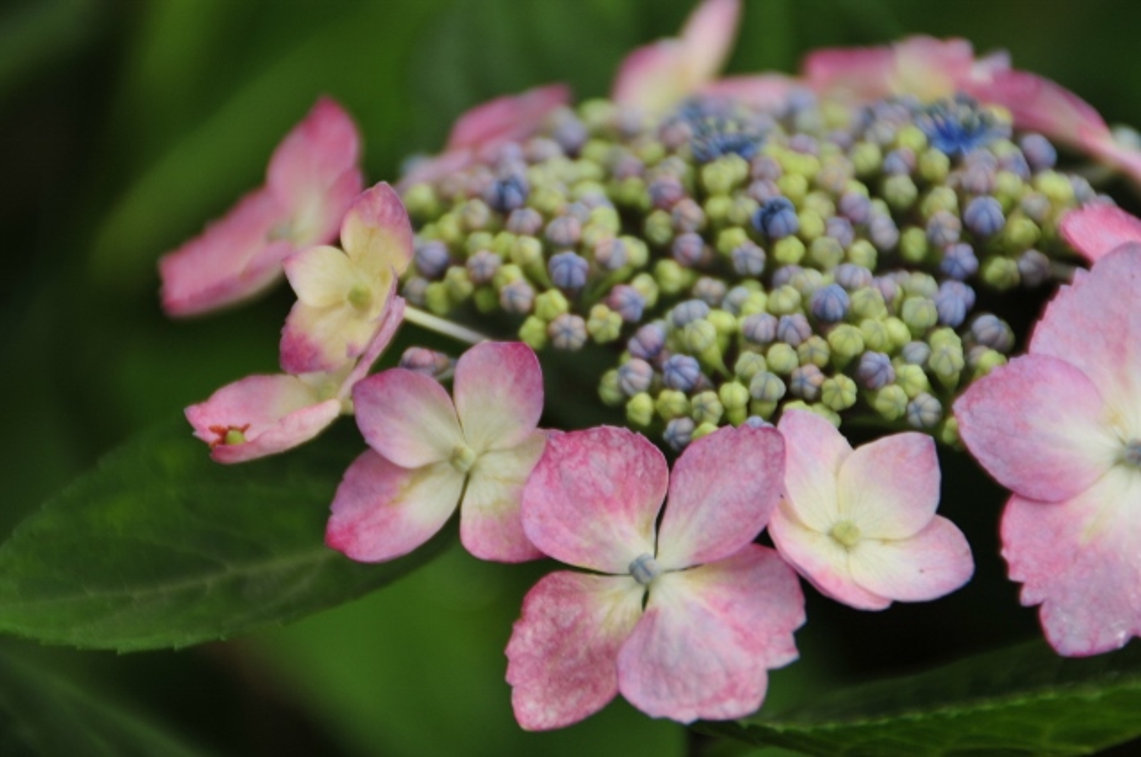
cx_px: 570
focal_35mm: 300
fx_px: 9496
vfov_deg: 4.6
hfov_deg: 6.9
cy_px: 378
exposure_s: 1/50
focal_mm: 200
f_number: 6.3
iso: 200
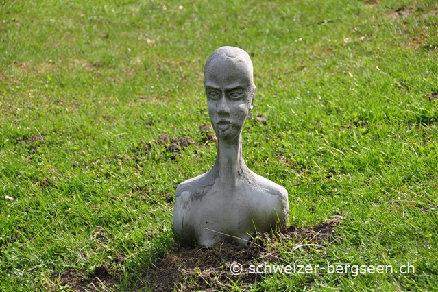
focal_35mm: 123
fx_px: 1496
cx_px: 219
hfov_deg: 16.7
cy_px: 146
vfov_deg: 11.1
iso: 200
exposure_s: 1/640
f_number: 6.3
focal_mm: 82
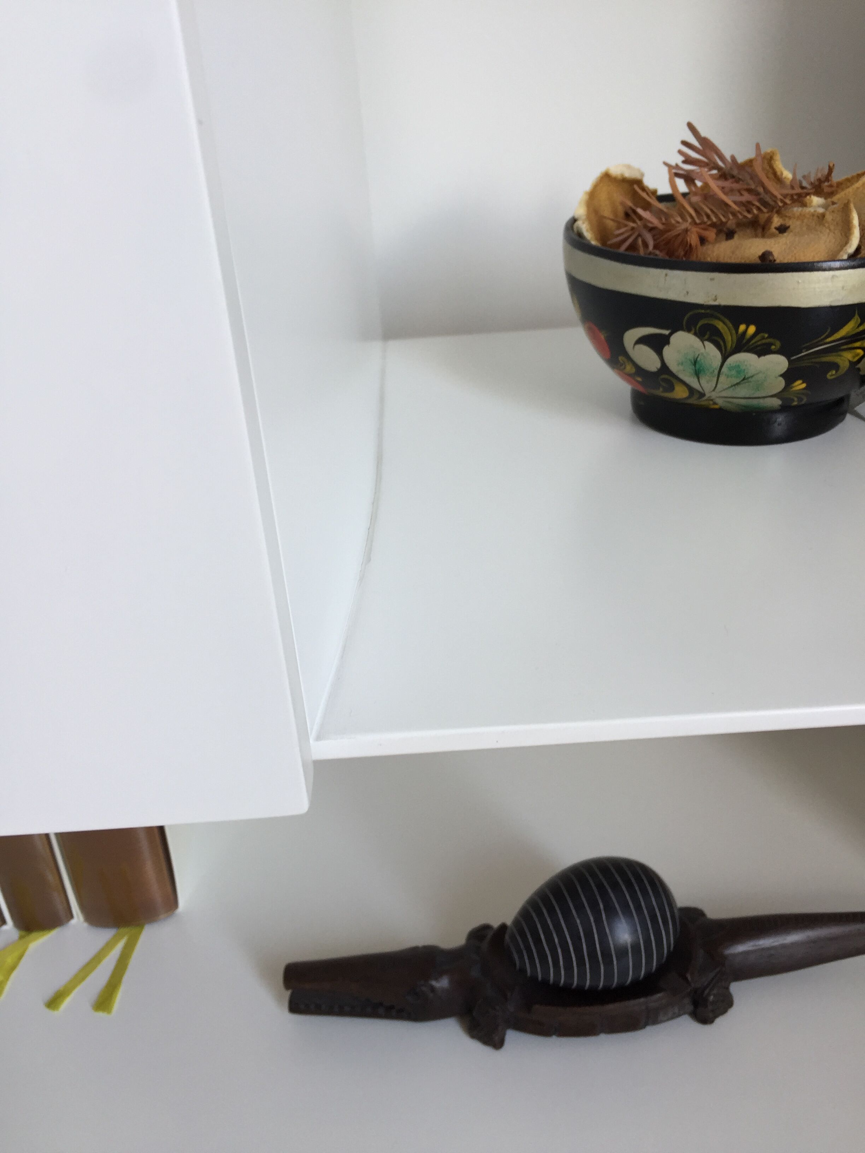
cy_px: 576
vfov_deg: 61.7
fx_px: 966
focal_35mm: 29
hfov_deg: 48.2
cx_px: 432
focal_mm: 4.15
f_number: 2.2
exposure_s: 1/50
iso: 40
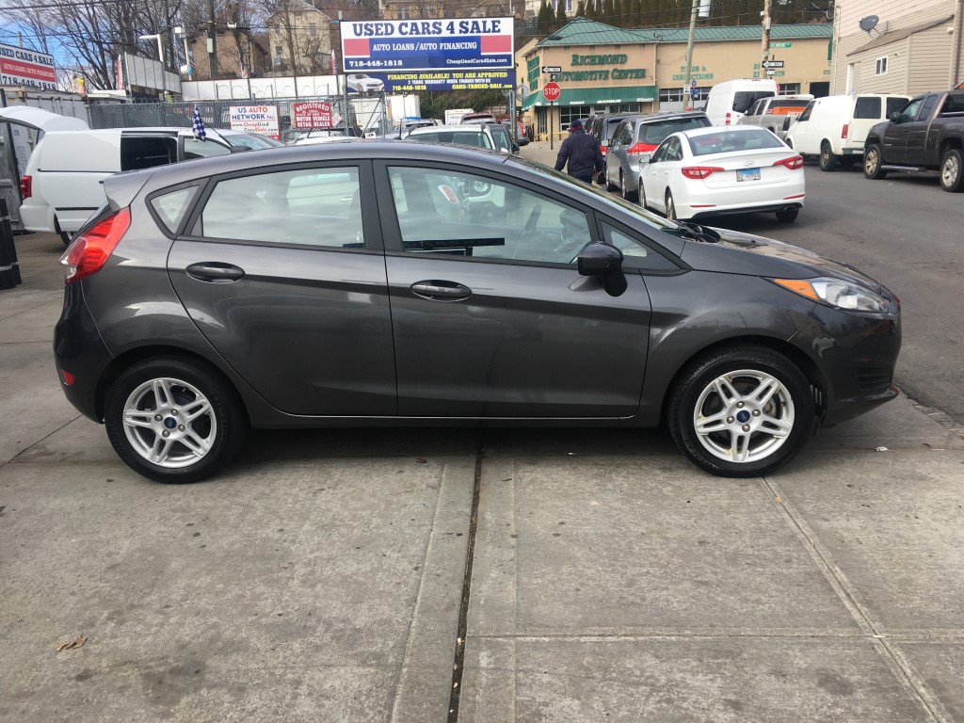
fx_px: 808
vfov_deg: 48.2
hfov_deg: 61.7
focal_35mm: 29
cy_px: 362
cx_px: 482
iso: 25
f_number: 2.2
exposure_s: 1/801
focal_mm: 4.15
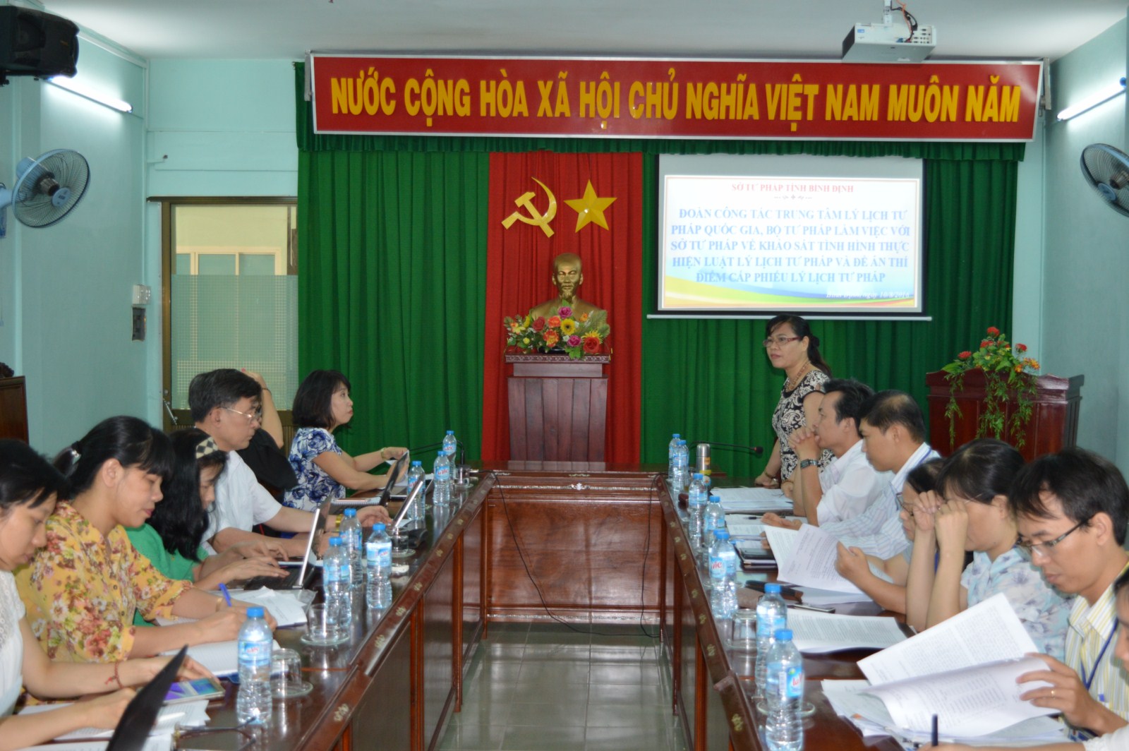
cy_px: 376
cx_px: 564
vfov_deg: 30.8
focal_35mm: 44
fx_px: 1363
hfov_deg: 45.0
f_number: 4.2
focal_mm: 29
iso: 640
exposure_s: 1/60
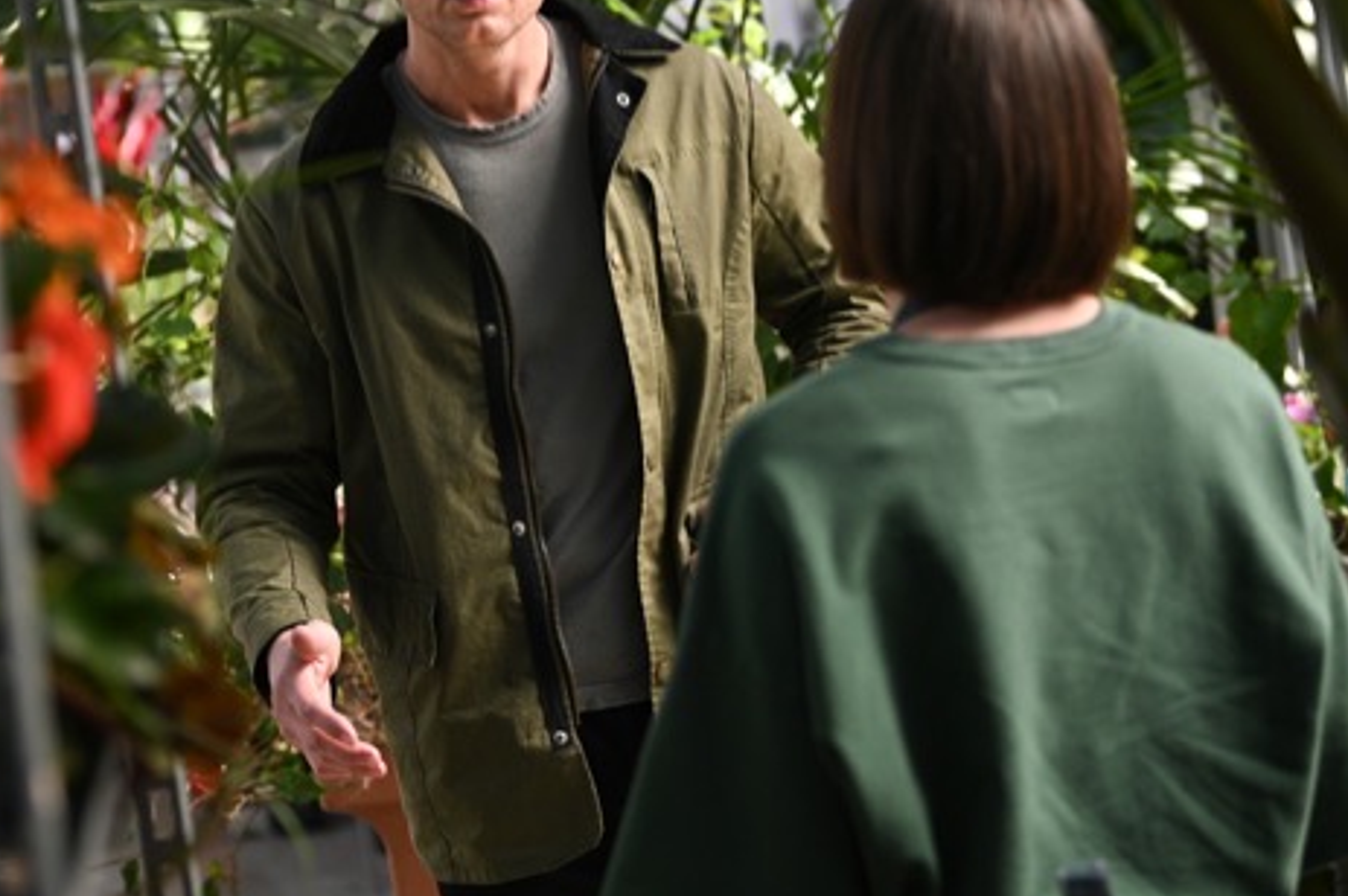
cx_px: 419
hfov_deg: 16.9
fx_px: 4527
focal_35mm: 121
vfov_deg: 11.3
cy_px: 143
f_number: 2.8
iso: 400
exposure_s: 1/1250
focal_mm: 70
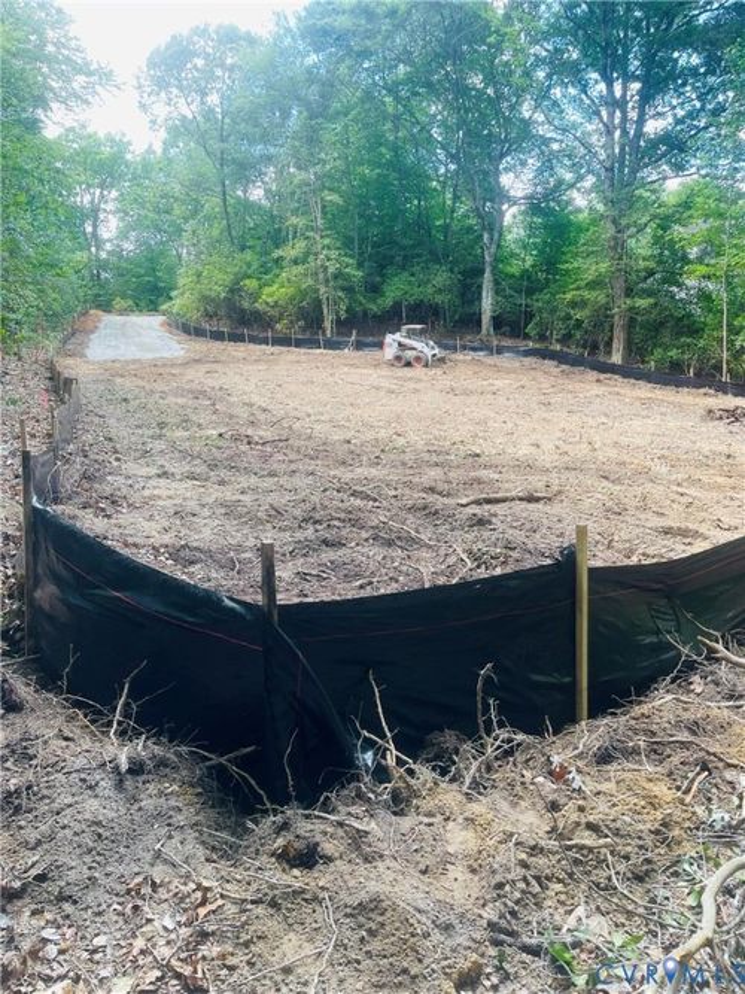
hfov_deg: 54.9
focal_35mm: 25
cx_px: 372
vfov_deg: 69.4
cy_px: 497
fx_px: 718
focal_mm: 5.1
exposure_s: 1/121
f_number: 1.6
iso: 32
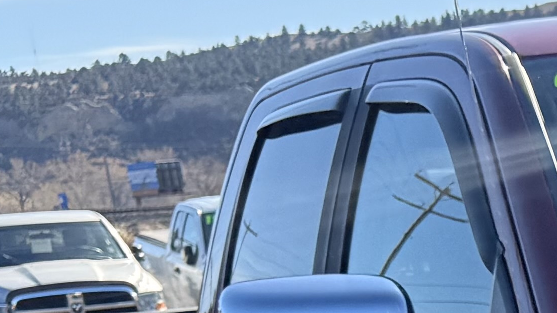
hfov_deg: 13.7
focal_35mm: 135
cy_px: 765
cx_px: 1087
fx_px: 1994
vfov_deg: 8.2
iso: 100
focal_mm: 6.76
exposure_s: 1/2801
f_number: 1.78
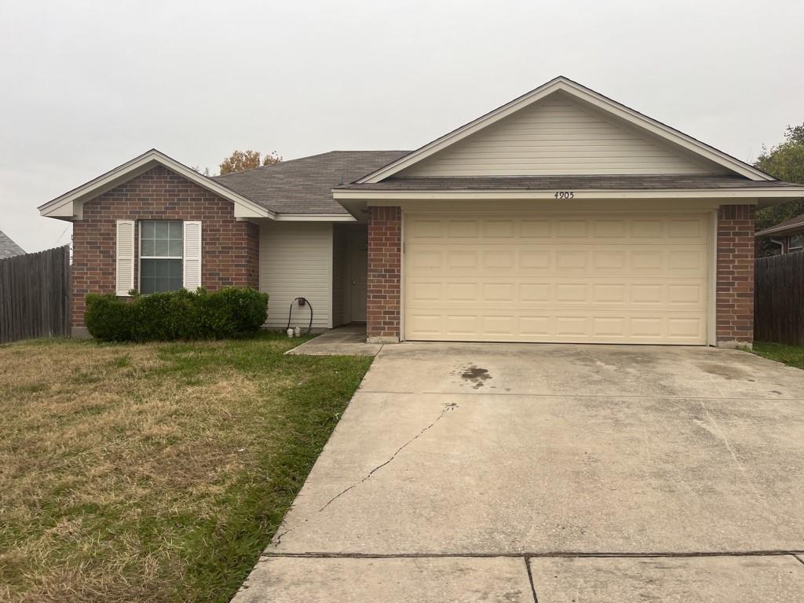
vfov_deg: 53.1
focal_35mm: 26
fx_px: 604
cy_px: 302
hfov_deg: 67.3
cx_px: 402
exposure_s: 1/260
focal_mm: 5.1
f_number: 1.6
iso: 40
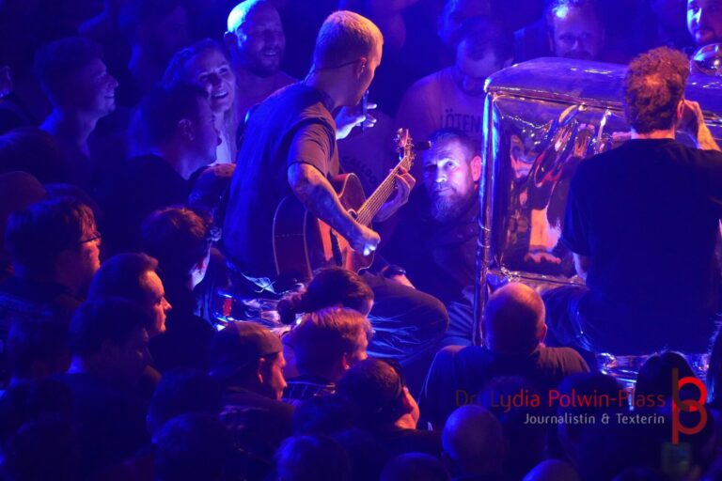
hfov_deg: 4.6
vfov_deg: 3.1
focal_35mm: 450
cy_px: 240
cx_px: 361
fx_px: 9024
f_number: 6.3
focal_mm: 300
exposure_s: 1/40
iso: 6400
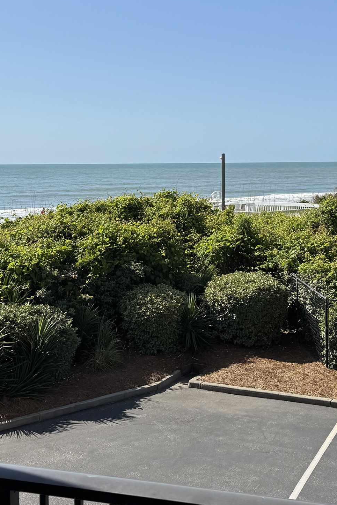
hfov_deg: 25.5
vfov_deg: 37.3
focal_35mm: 53
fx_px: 744
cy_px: 196
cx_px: 195
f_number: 1.78
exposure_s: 1/6410
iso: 80
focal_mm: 6.76
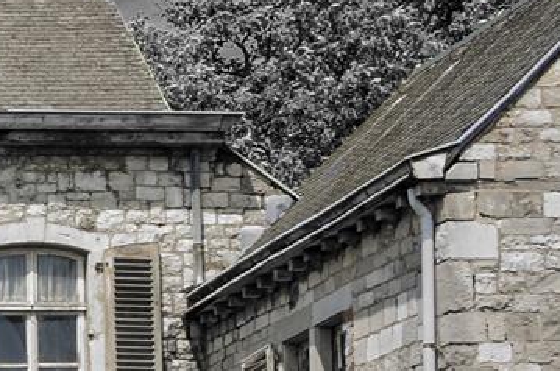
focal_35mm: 150
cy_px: 346
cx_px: -694
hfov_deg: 11.7
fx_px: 2329
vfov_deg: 9.1
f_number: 9
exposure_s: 1/320
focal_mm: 22
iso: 200
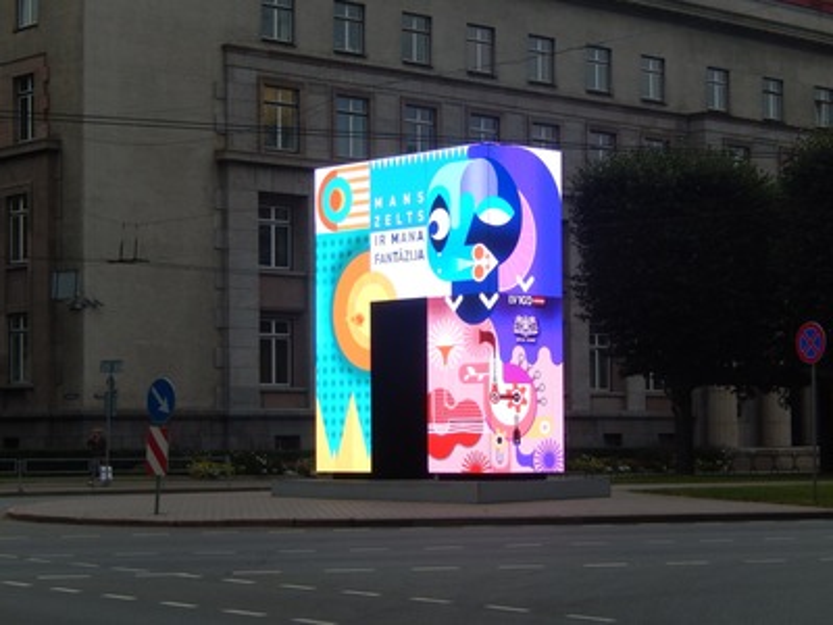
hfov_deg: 23.0
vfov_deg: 17.4
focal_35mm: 85
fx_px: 2045
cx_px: 416
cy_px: 312
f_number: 5.1
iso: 125
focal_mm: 15.2
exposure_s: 1/100
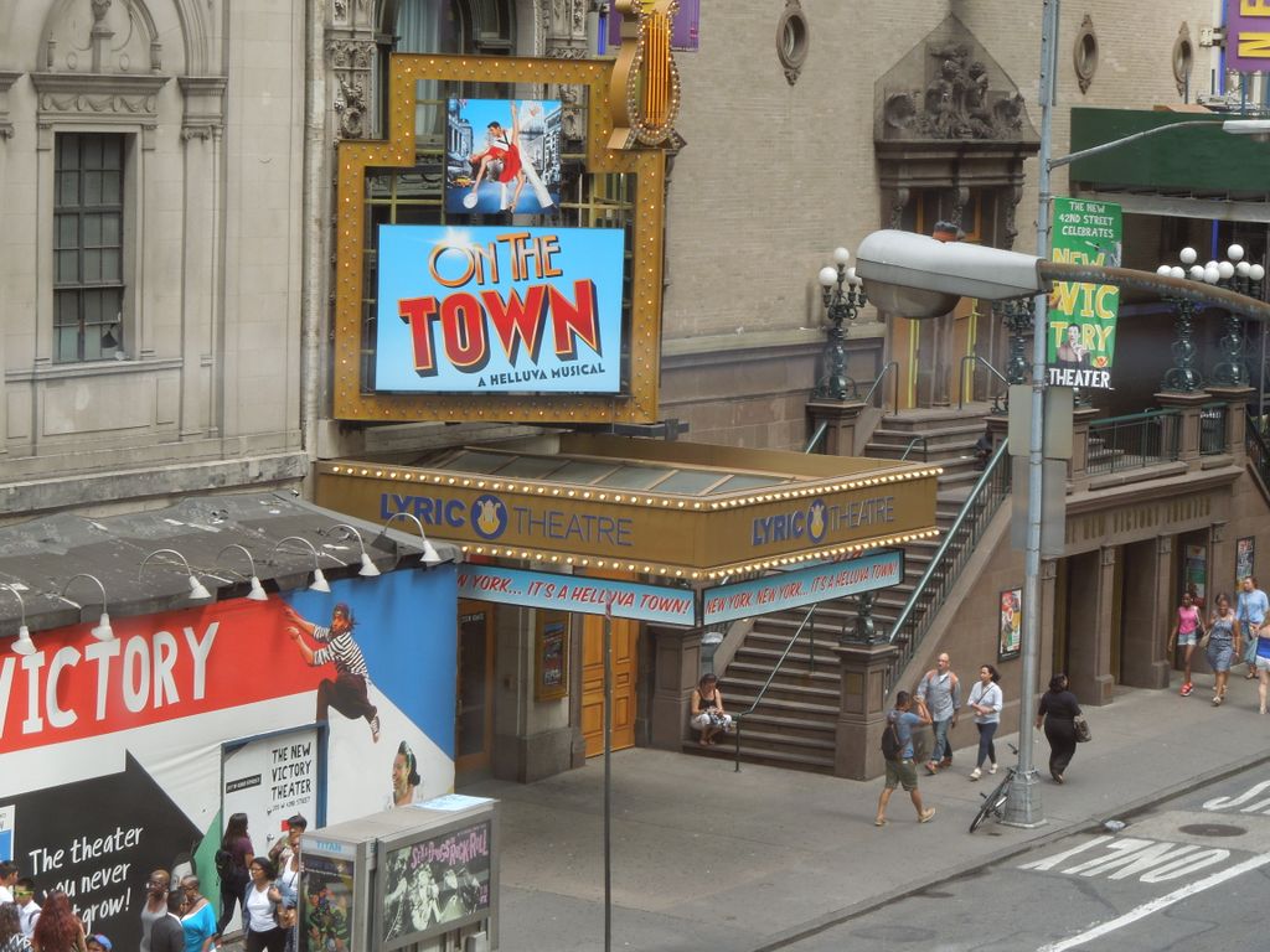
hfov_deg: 18.5
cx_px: 635
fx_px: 3889
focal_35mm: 106
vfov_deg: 14.0
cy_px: 476
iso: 110
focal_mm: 19.1
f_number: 4.7
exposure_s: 1/100
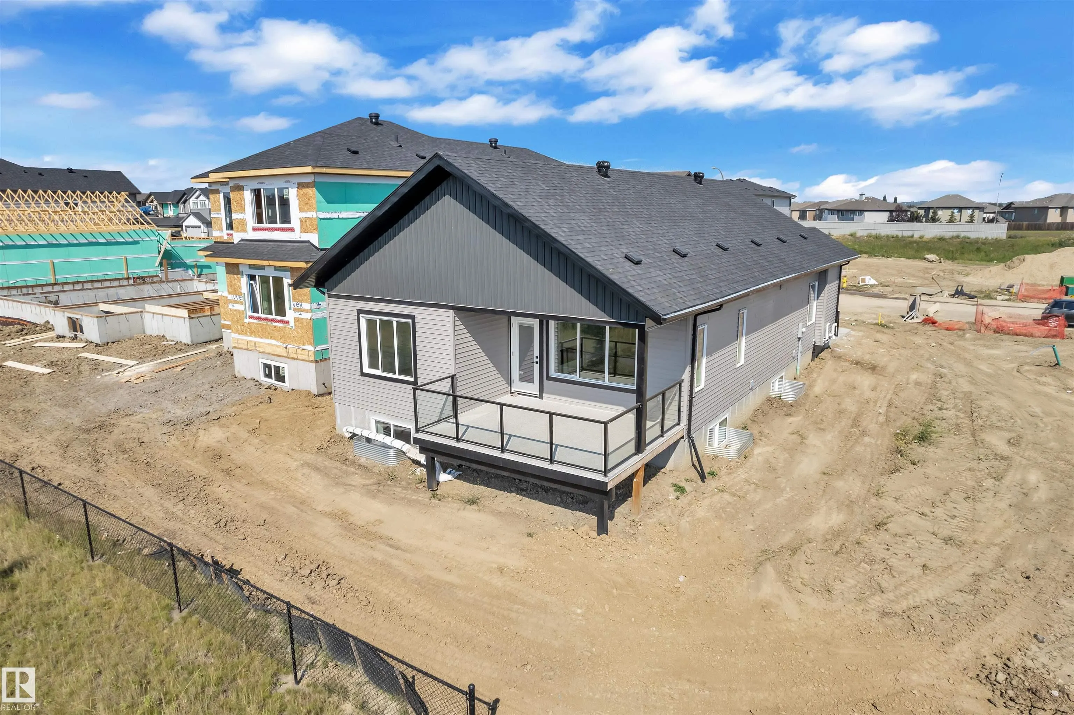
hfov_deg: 78.6
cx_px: 537
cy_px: 358
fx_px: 656
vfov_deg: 57.2
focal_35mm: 22
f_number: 2.4
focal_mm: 8.38
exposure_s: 1/3200
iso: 110
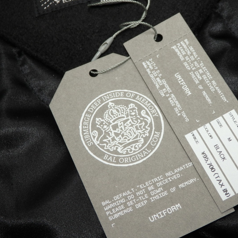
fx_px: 498
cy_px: 119
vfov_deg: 26.9
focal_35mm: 64
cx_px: 137
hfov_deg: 26.9
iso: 160
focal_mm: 9.8
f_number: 4.1
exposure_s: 1/8
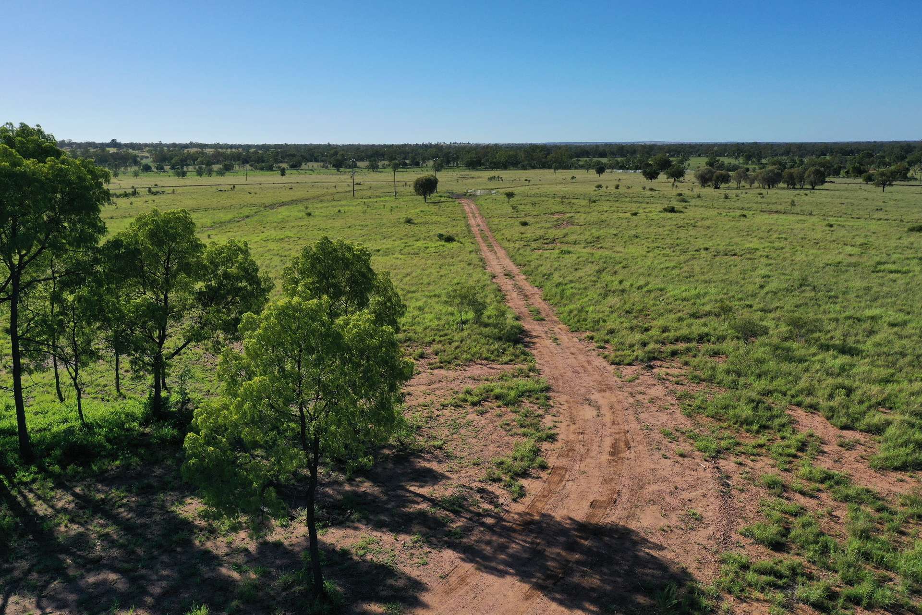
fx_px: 717
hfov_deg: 65.5
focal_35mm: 28
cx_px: 461
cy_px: 308
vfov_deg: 46.4
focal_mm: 10.26
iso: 100
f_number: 6.3
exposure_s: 1/800
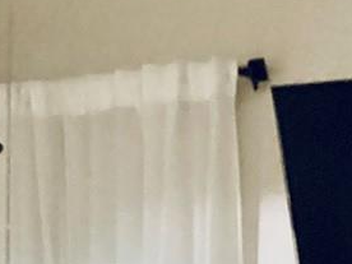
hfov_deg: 10.5
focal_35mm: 180
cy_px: 523
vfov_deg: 7.9
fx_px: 1830
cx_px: 579
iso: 640
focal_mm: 3.3
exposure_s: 1/17
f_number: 2.4
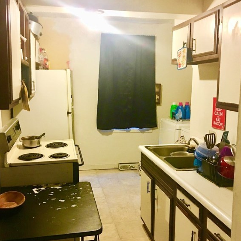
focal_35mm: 35
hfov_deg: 47.2
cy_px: 119
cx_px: 122
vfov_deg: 47.2
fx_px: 276
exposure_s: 1/4
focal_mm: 4.15
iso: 50
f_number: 2.2
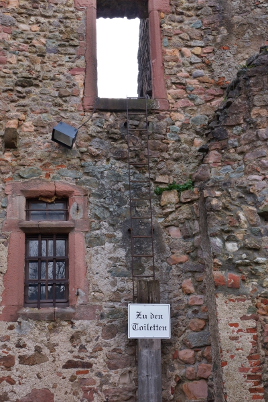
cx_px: 134
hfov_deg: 29.9
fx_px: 502
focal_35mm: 45
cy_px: 201
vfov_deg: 43.6
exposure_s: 1/25
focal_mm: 30
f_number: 14
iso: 200
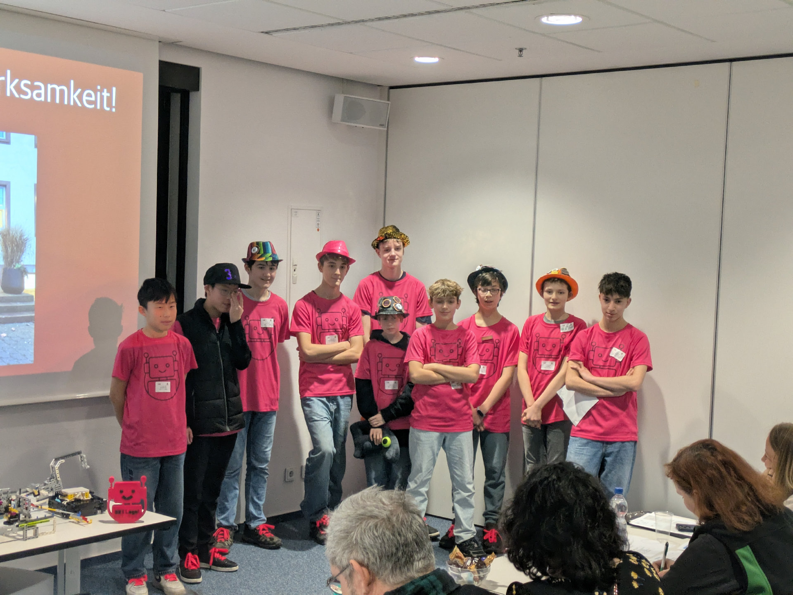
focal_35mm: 51
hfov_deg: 37.5
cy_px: 298
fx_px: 1169
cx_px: 396
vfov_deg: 28.6
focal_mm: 5.43
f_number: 1.89
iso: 283
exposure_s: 1/50
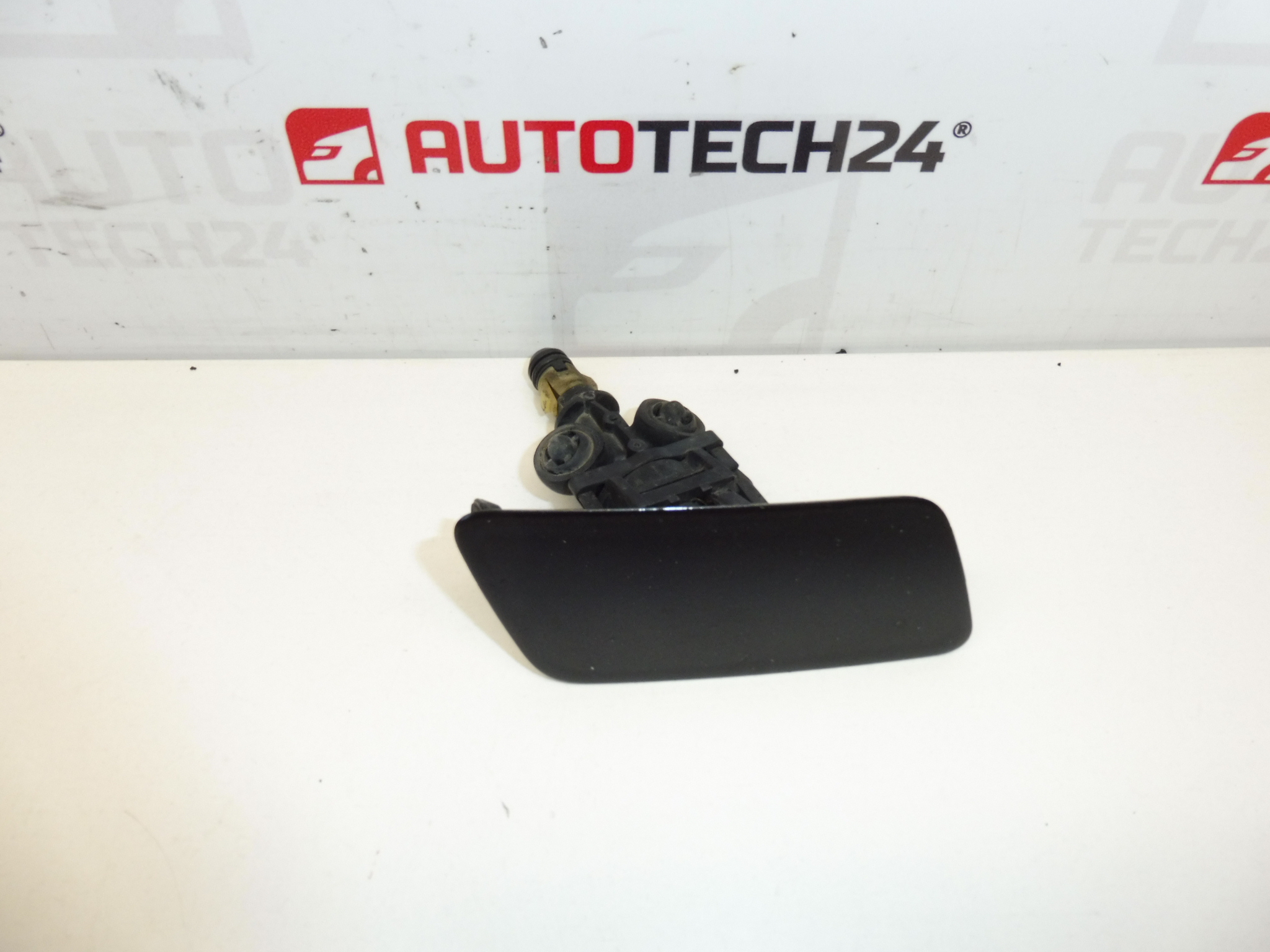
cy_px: 476
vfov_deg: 54.9
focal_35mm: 25
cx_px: 635
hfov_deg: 69.4
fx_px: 917
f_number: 4
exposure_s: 1/100
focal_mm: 4.4
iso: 200
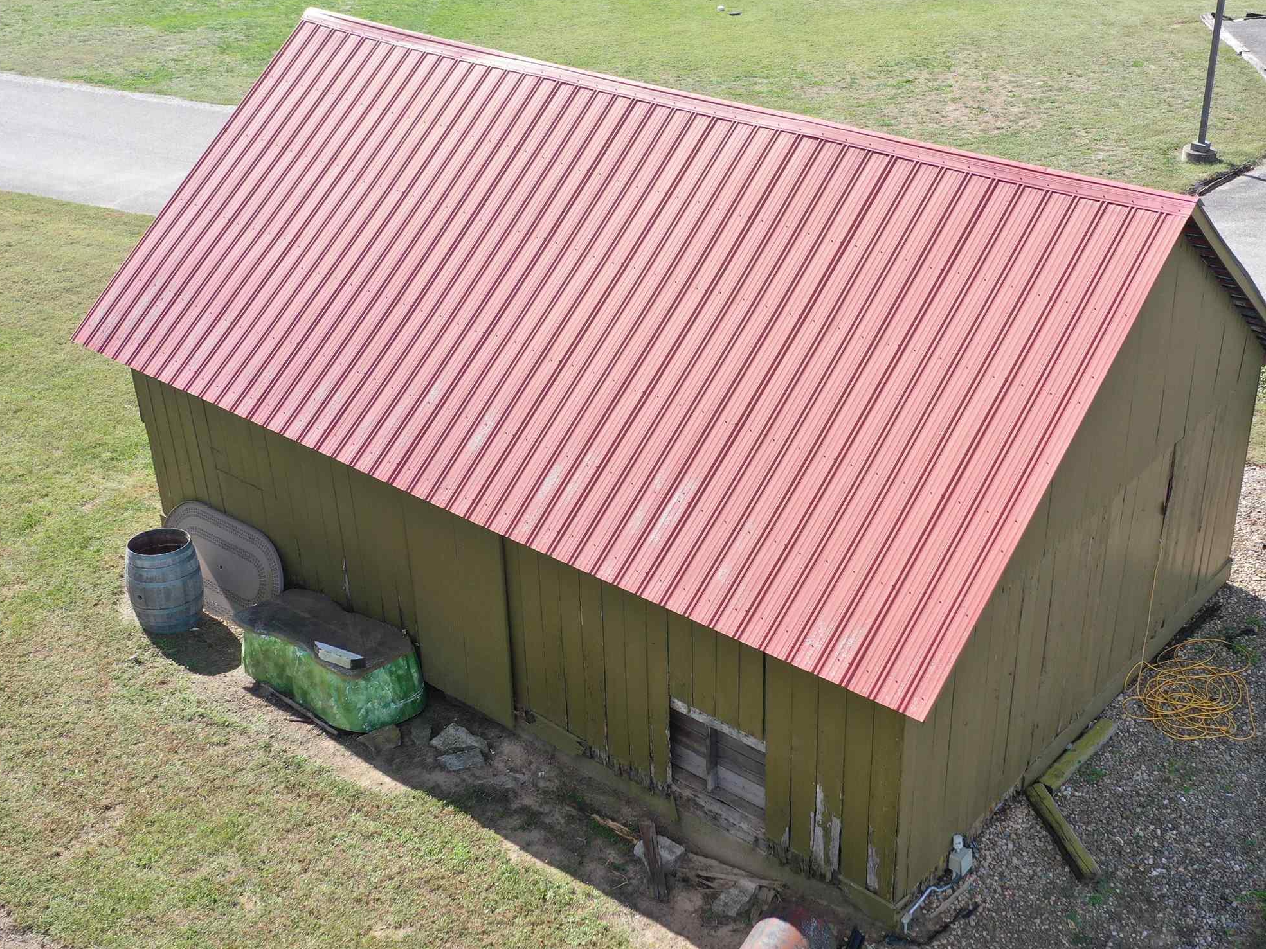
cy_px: 508
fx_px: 1536
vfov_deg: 34.3
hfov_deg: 44.7
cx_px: 711
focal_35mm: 42
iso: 100
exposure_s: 1/80
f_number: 3.5
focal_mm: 10.26
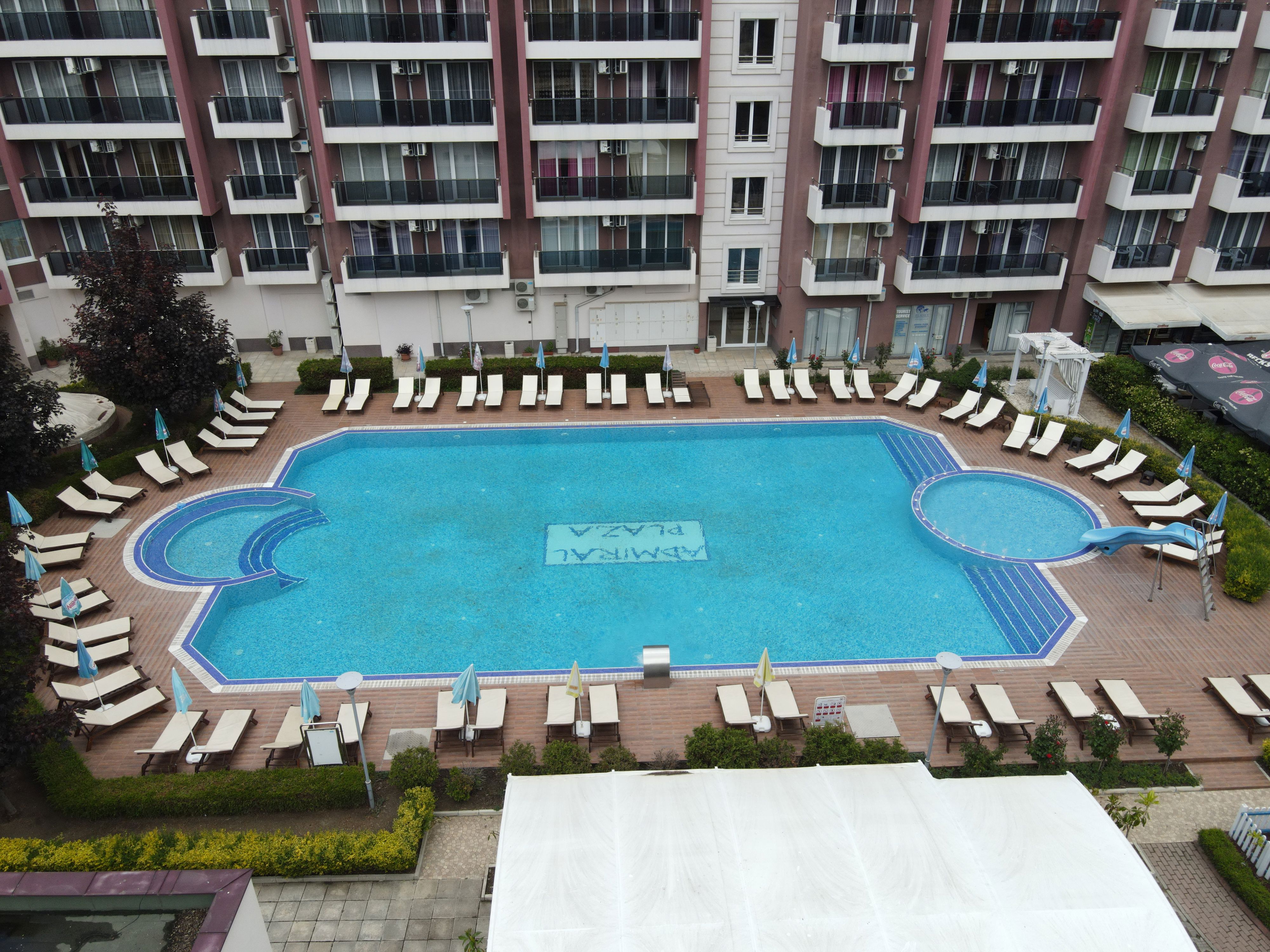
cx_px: 635
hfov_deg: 71.6
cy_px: 476
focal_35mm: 24
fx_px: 881
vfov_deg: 56.8
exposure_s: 1/400
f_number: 2.8
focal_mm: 4.5
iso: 100
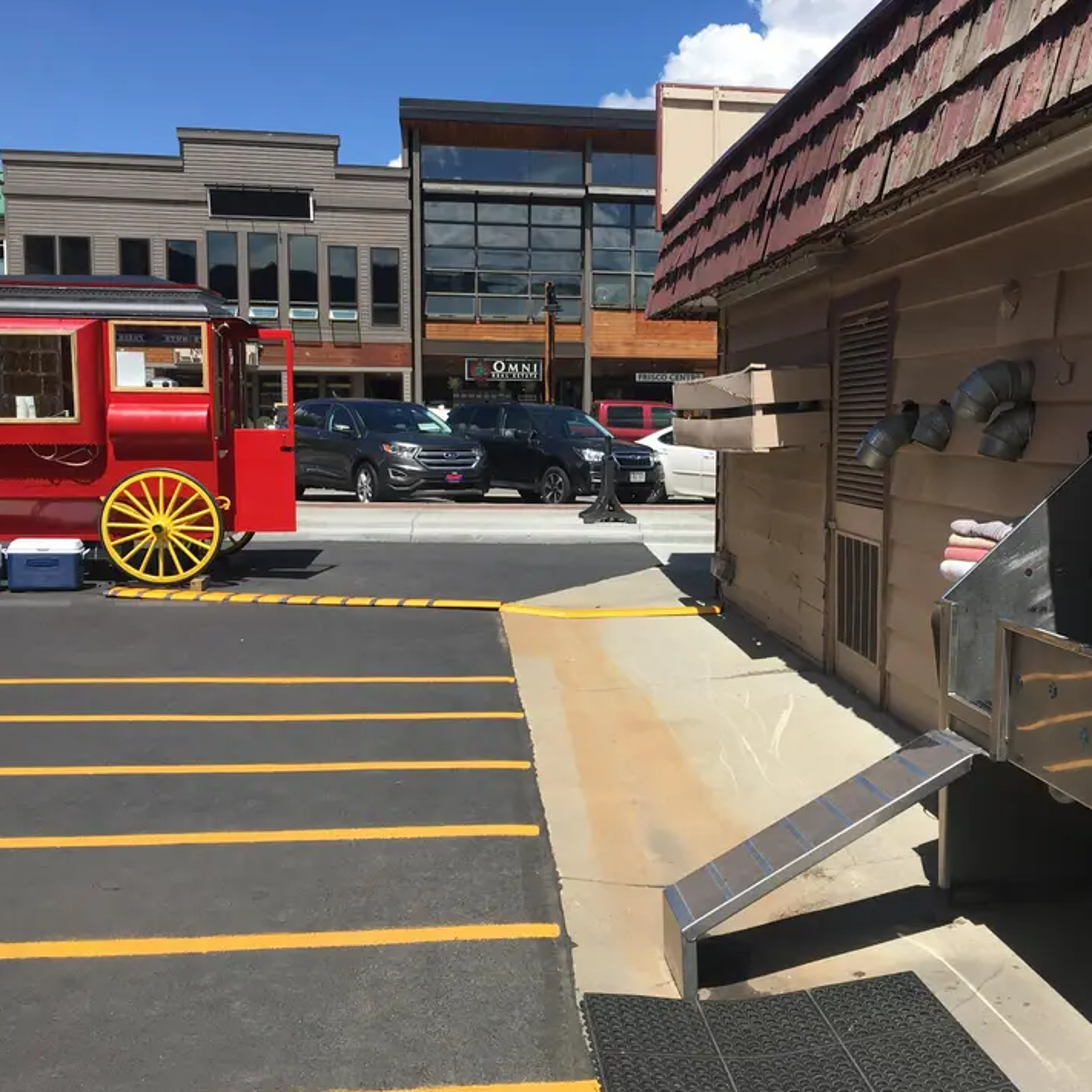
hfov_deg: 46.8
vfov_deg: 47.2
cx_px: 677
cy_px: 539
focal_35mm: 35
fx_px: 1249
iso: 25
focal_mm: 4.15
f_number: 2.2
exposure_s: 1/1832
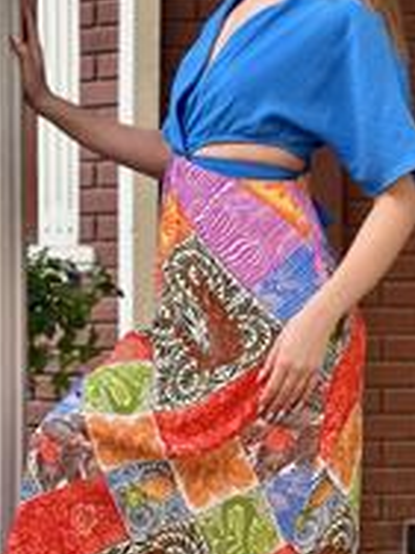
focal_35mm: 102
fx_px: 1630
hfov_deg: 14.5
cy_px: 295
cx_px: 227
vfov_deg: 19.3
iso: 80
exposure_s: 1/612
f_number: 1.78
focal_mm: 6.86
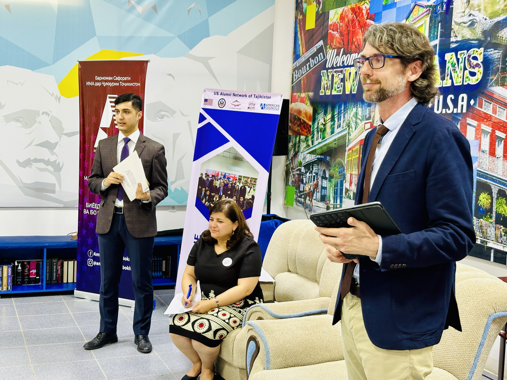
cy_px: 190
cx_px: 254
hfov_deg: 39.7
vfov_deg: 30.3
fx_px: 703
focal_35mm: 48
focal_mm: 6.86
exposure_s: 1/50
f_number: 1.78
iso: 125
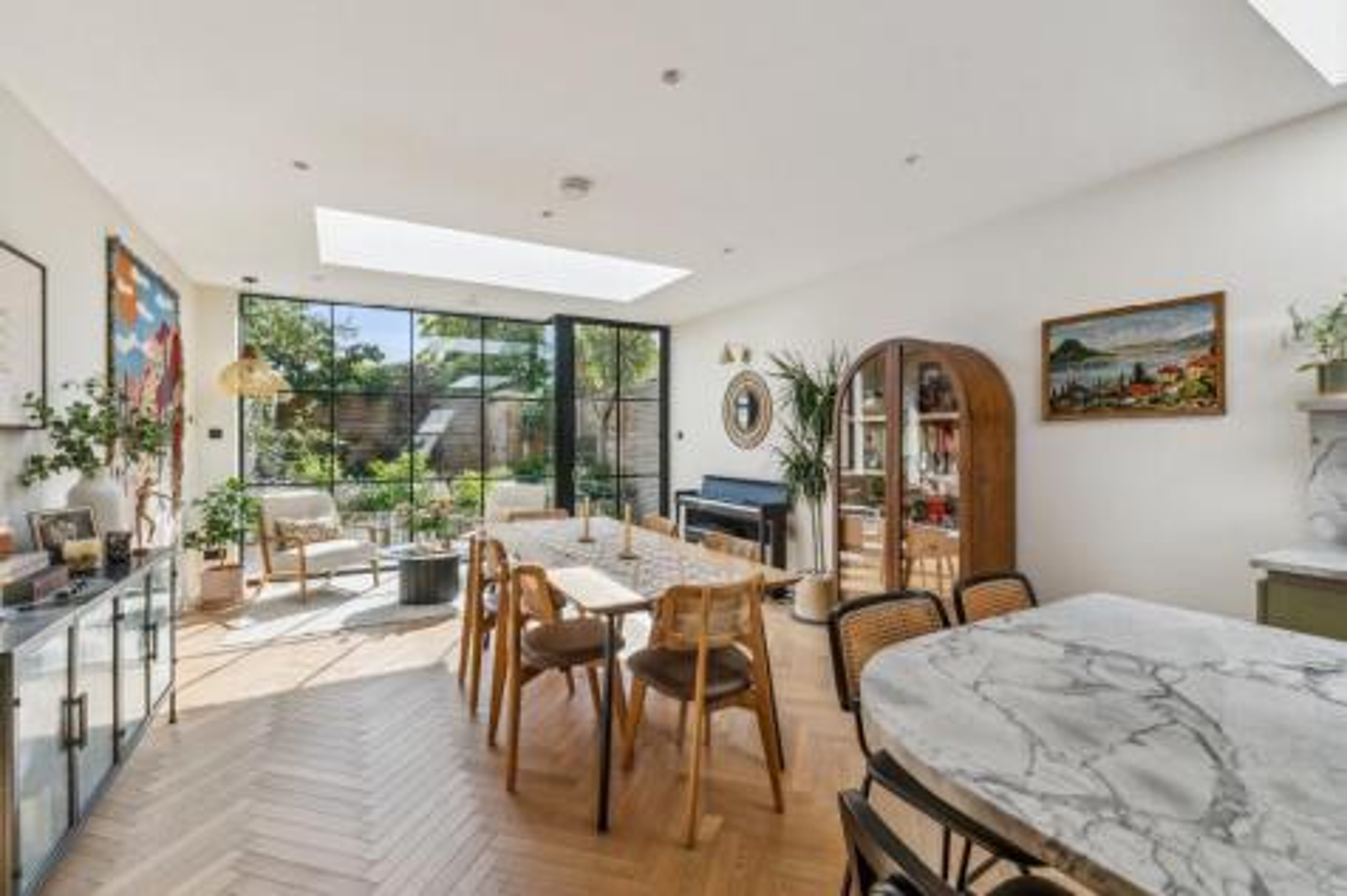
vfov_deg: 77.3
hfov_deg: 100.4
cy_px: 448
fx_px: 561
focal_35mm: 15
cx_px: 674
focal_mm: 10
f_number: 10
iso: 200
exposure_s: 1/80
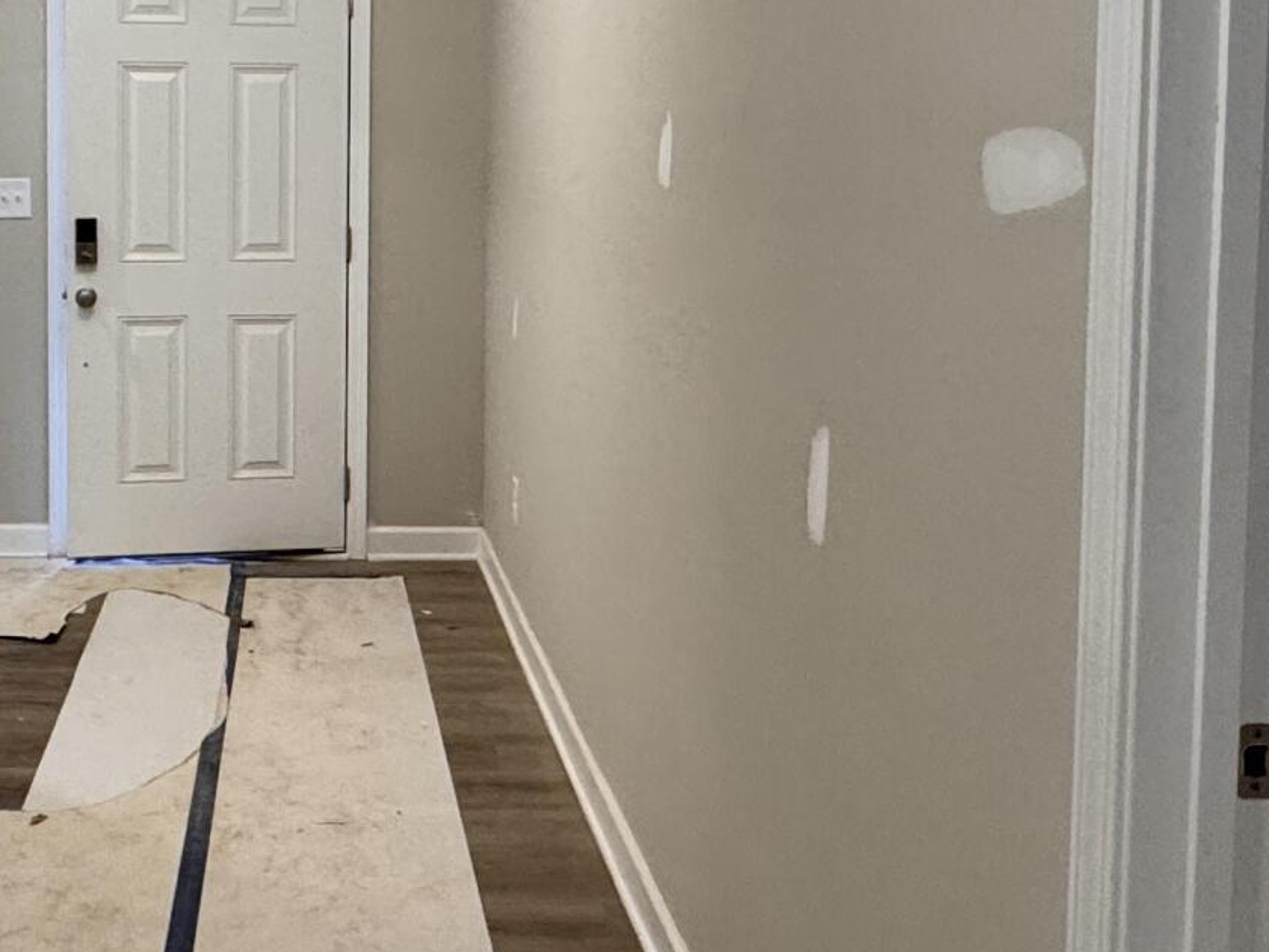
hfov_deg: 37.1
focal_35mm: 50
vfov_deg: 28.7
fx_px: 1833
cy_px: 254
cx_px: 293
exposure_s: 1/120
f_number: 2.2
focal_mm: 2.22
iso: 250
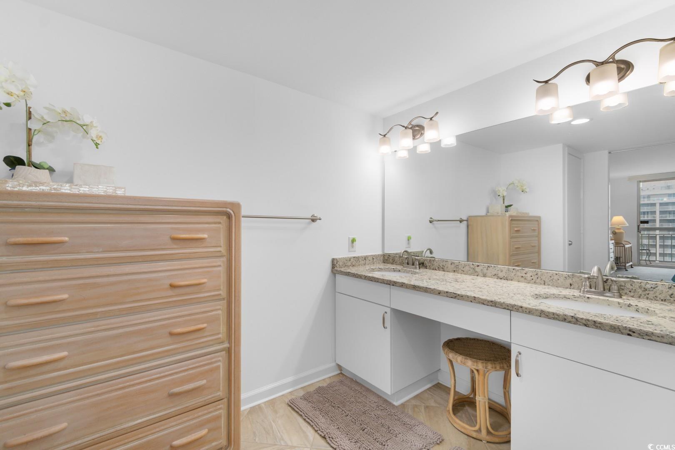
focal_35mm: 15
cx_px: 338
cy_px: 225
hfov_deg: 100.4
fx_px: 281
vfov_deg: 77.3
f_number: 4.5
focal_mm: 10
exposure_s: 1/60
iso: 100
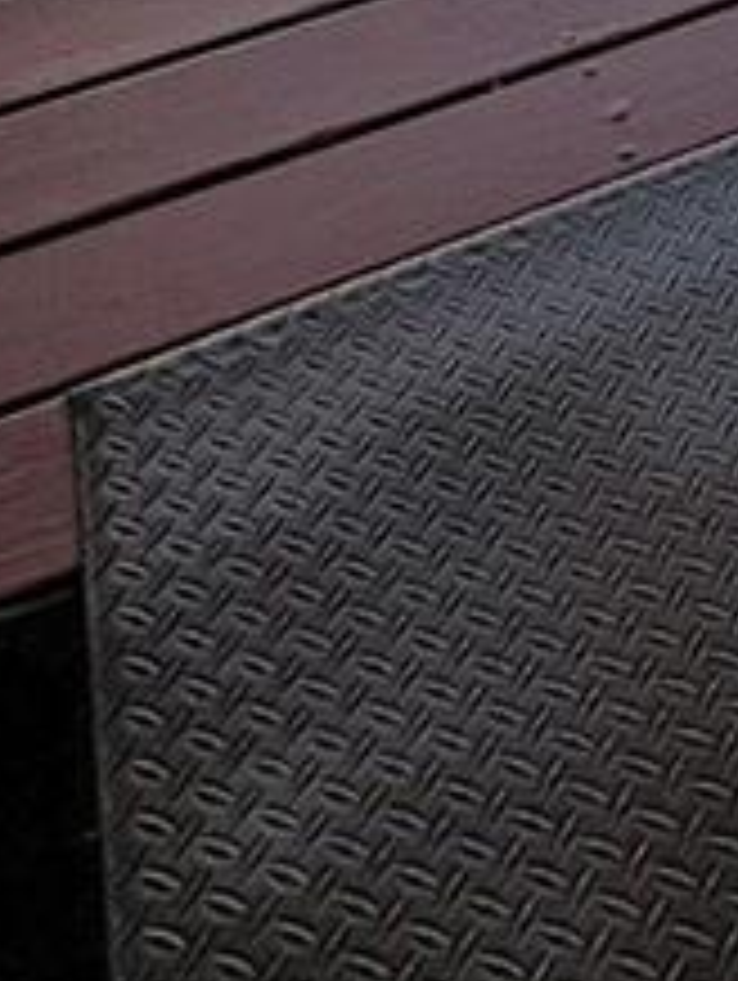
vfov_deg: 18.1
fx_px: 2185
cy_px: -932
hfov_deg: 17.0
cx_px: 1161
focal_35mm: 77
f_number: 2.2
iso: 64
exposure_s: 1/573
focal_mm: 2.22
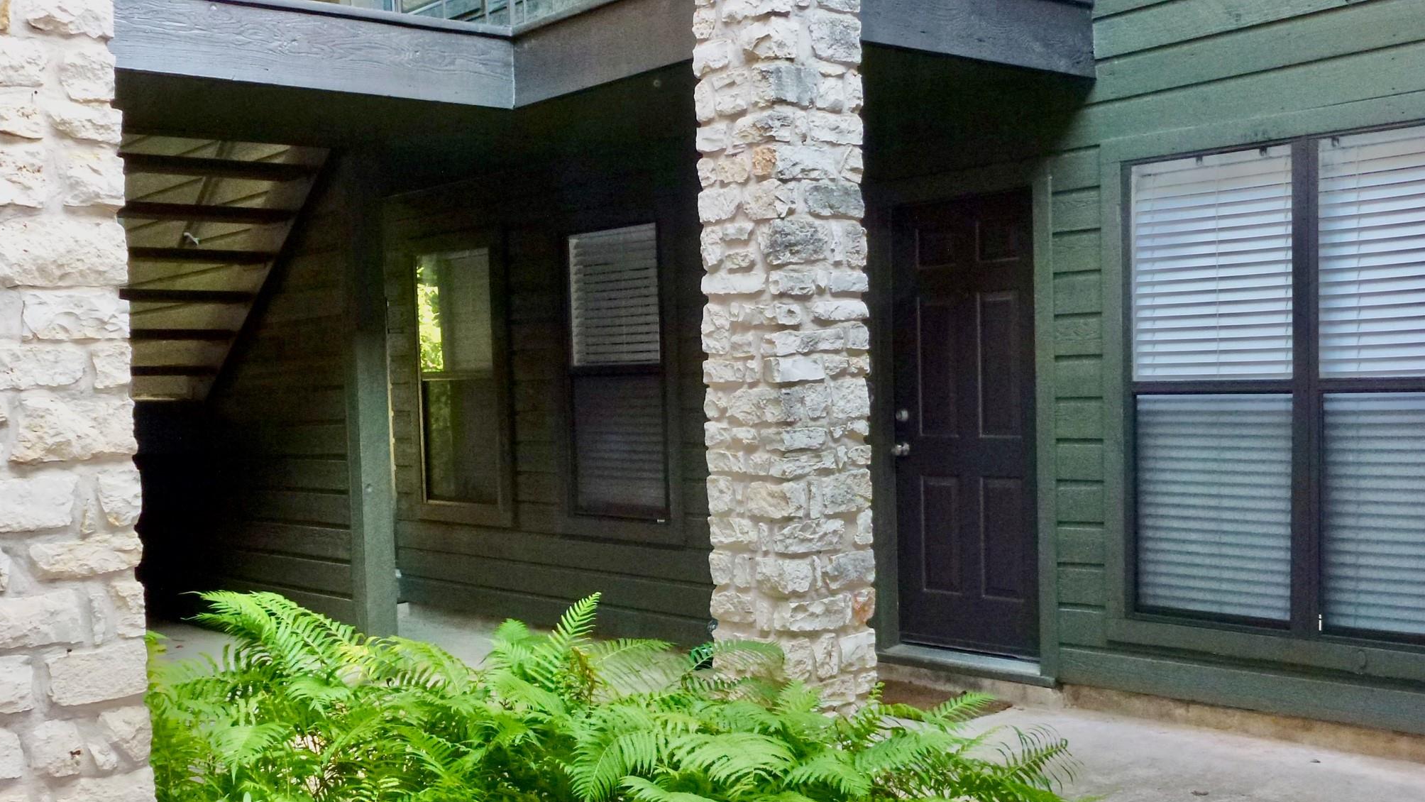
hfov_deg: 50.5
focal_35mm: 40
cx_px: 704
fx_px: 1512
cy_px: 499
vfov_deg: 29.6
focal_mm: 6.4
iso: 400
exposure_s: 1/60
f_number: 3.7
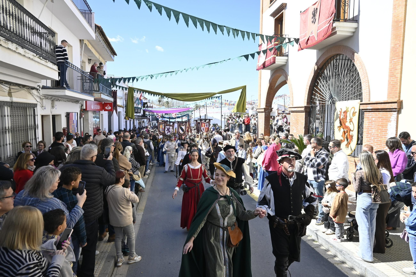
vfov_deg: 53.1
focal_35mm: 24
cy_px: 138
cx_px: 208
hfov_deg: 73.8
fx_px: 277
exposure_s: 1/320
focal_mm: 16
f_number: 6.3
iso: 200
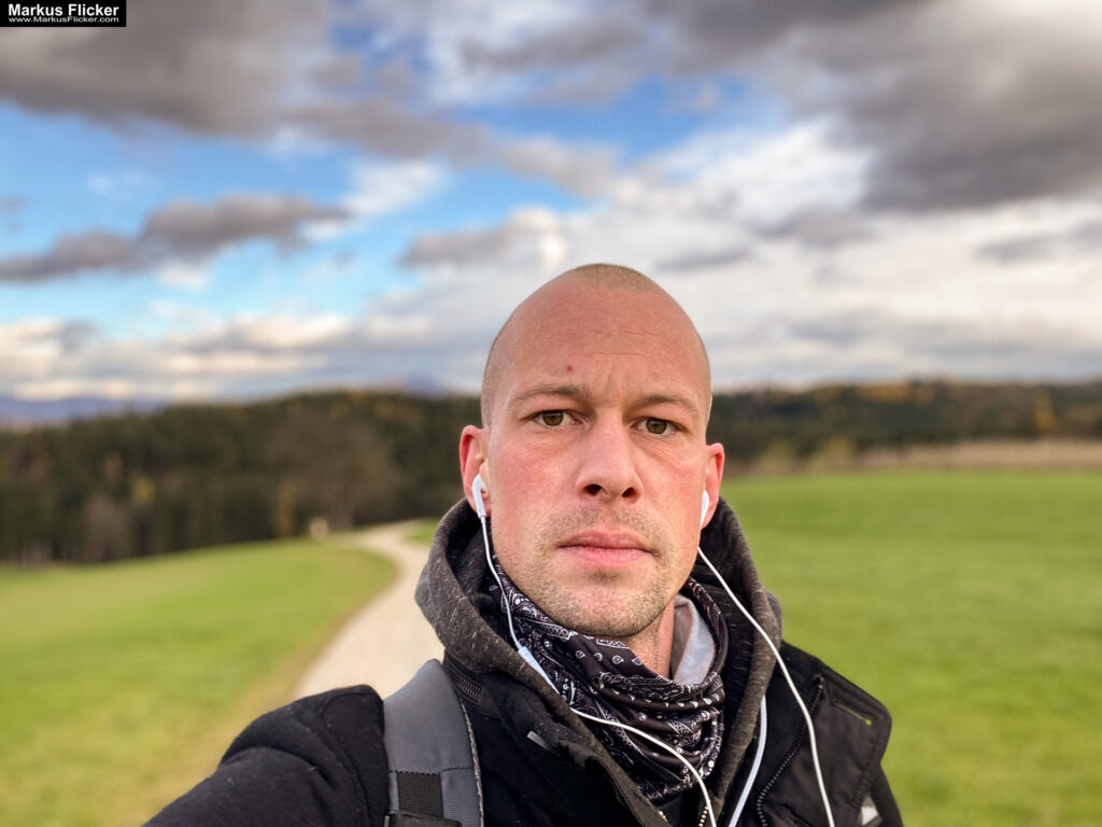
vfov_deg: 46.8
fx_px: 955
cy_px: 414
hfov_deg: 60.0
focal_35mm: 30
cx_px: 551
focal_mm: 2.71
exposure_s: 1/130
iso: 25
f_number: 2.2
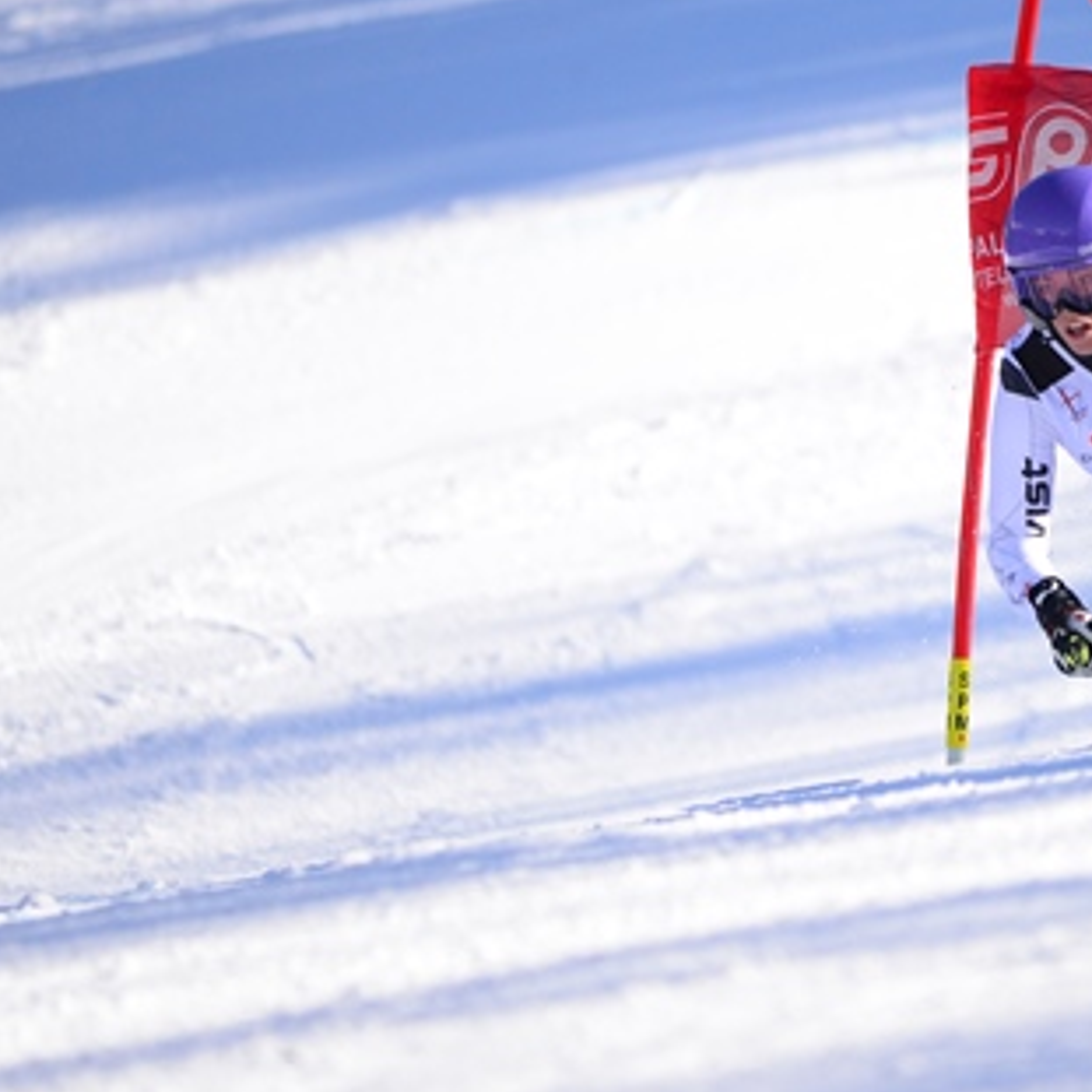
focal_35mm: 873
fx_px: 31158
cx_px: 885
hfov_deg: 2.0
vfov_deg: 2.0
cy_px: 462
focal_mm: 500
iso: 1600
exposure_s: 1/4000
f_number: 6.3
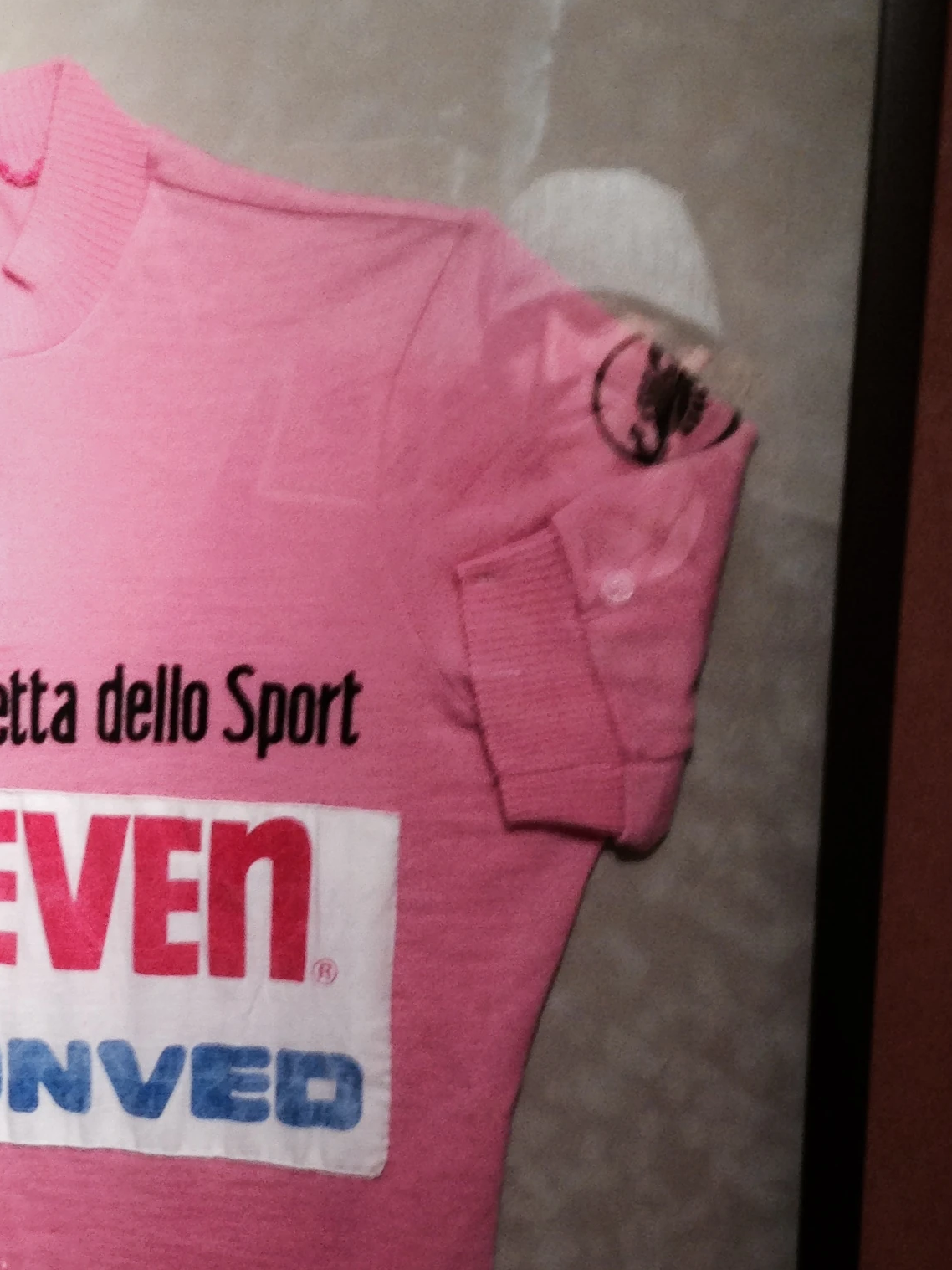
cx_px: 12
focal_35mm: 71
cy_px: 896
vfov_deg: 27.2
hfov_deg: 20.1
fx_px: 2603
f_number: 2.4
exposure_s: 1/20
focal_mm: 4.12
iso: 125
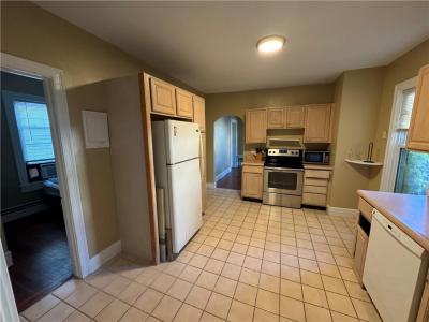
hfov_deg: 102.1
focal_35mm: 14
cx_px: 214
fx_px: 174
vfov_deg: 85.7
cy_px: 161
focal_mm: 2.22
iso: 320
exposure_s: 1/60
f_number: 2.2
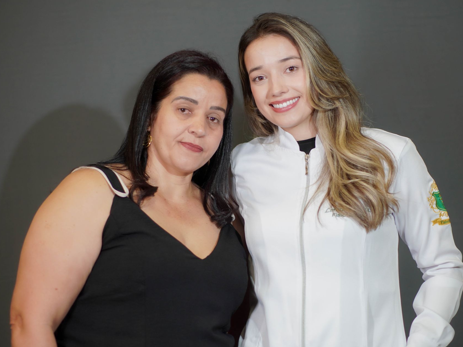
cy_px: 174
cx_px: 238
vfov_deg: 16.1
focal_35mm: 92
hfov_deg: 21.3
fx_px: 1230
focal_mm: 56
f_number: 1.4
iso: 160
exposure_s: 1/125
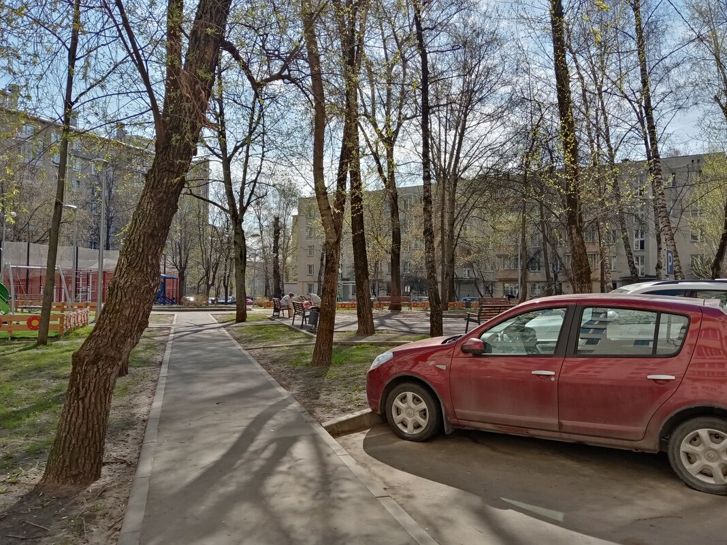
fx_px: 546
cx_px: 364
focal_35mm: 26
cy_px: 272
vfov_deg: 53.1
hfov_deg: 67.3
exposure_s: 1/1661
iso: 110
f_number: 1.8
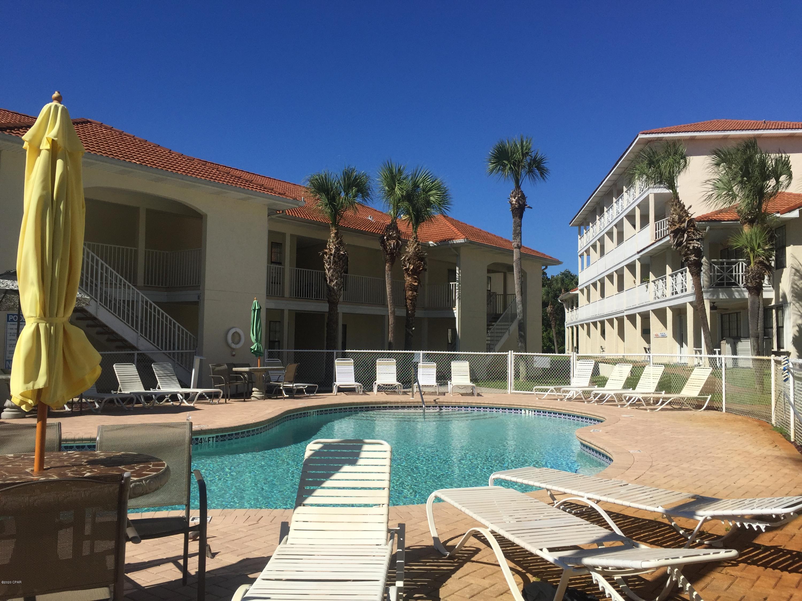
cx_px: 401
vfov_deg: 48.2
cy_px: 300
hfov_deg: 61.7
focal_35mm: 29
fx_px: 672
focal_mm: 4.15
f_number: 2.2
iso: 32
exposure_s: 1/3597
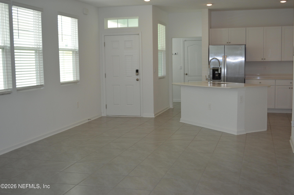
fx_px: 392
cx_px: 147
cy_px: 98
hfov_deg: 41.1
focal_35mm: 48
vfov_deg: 28.0
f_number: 4.8
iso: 280
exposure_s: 1/125
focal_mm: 32
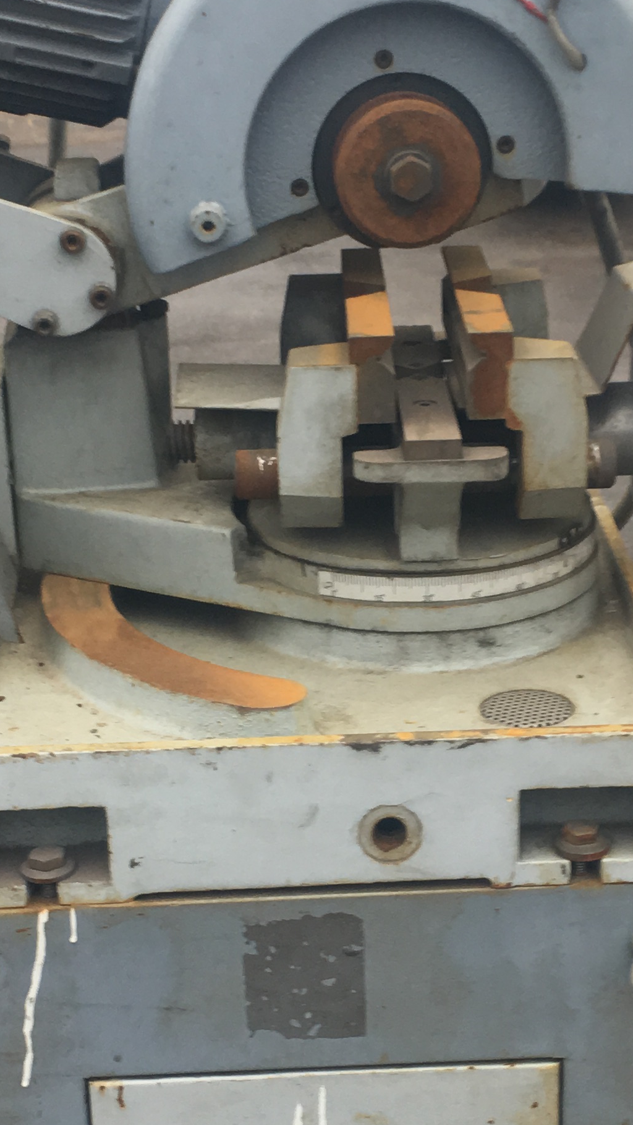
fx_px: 2088
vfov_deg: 30.1
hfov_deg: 17.2
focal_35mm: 70
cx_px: 369
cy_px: 634
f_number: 2.2
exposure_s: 1/100
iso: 40
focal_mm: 4.15
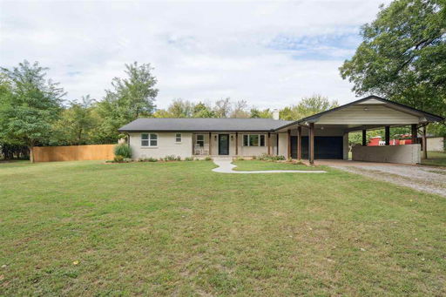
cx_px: 223
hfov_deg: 90.0
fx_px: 223
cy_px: 148
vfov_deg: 67.3
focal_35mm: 18
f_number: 7.1
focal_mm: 18
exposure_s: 1/250
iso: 200
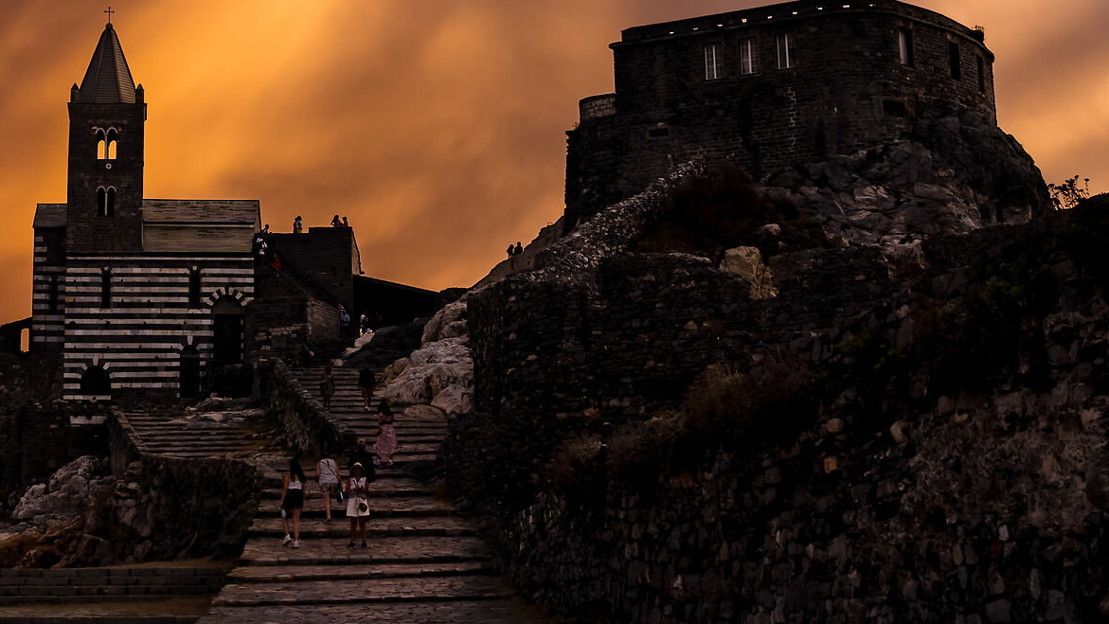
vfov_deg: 16.2
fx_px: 2147
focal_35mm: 73
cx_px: 270
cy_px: 19
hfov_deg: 28.5
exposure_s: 1/30
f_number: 7.1
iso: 100
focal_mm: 34
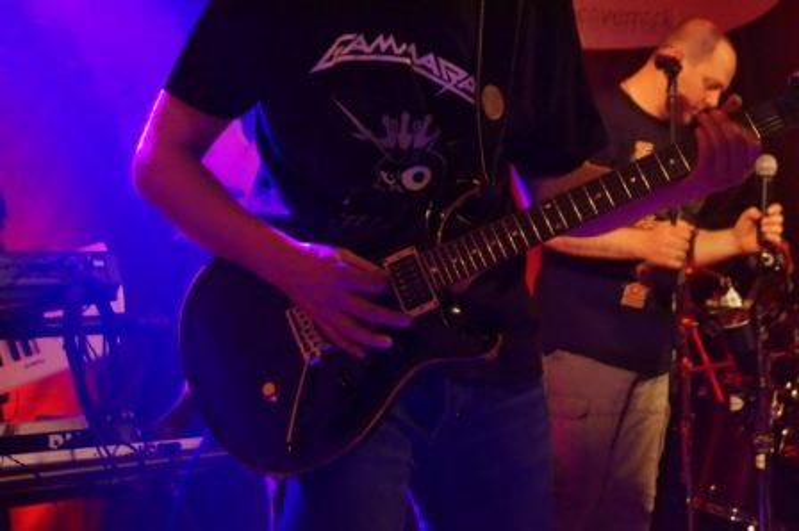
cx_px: 400
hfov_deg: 24.6
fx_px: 1830
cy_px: 266
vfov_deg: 16.5
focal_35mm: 82
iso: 6400
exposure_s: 1/60
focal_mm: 55
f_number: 5.6
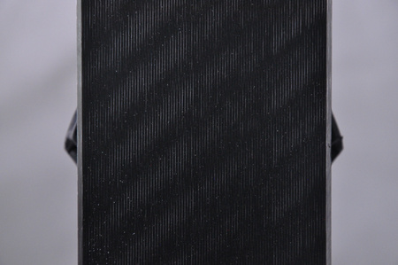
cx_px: 199
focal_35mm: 158
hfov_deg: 13.1
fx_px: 1739
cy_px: 132
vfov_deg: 8.7
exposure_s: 1/125
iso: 3200
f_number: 9.5
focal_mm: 105
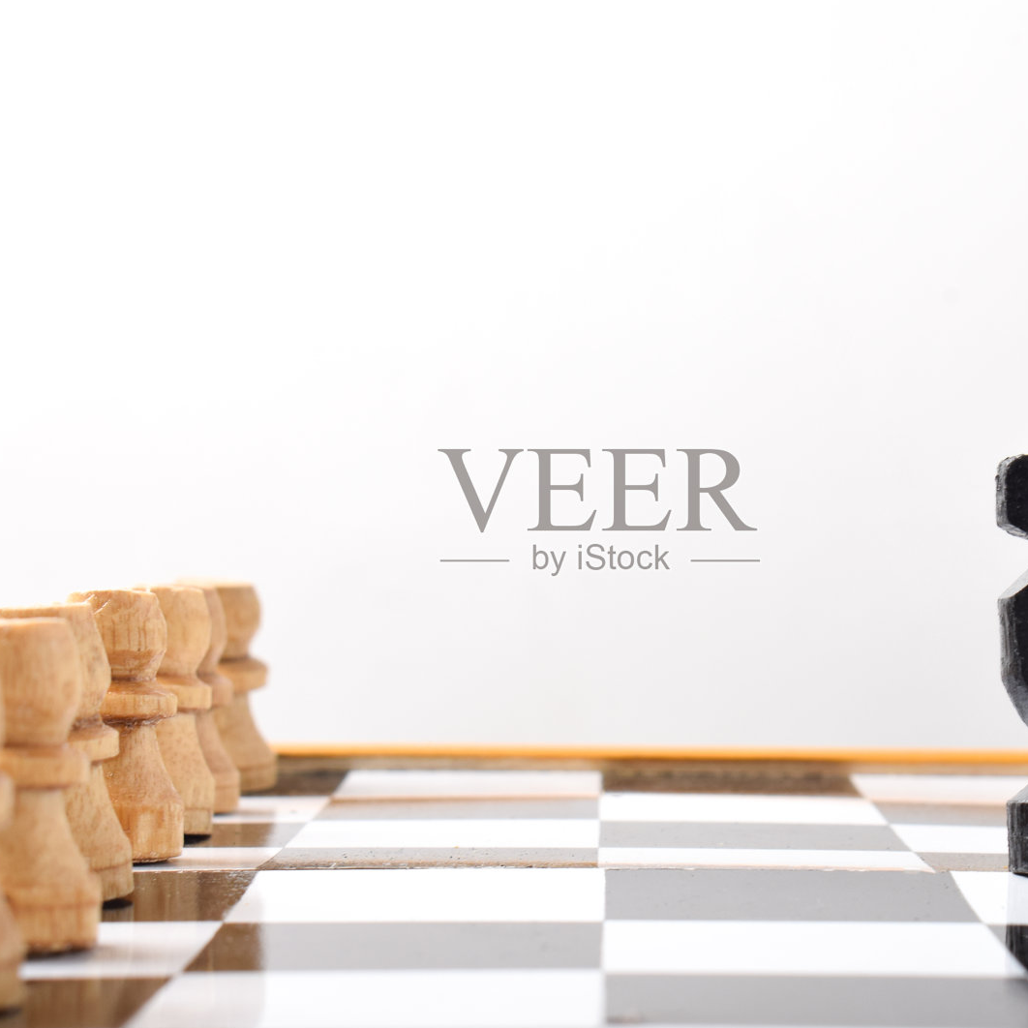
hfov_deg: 16.5
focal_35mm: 106
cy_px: 514
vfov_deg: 16.5
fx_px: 3549
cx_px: 599
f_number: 13
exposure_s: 1/125
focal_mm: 55
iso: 200
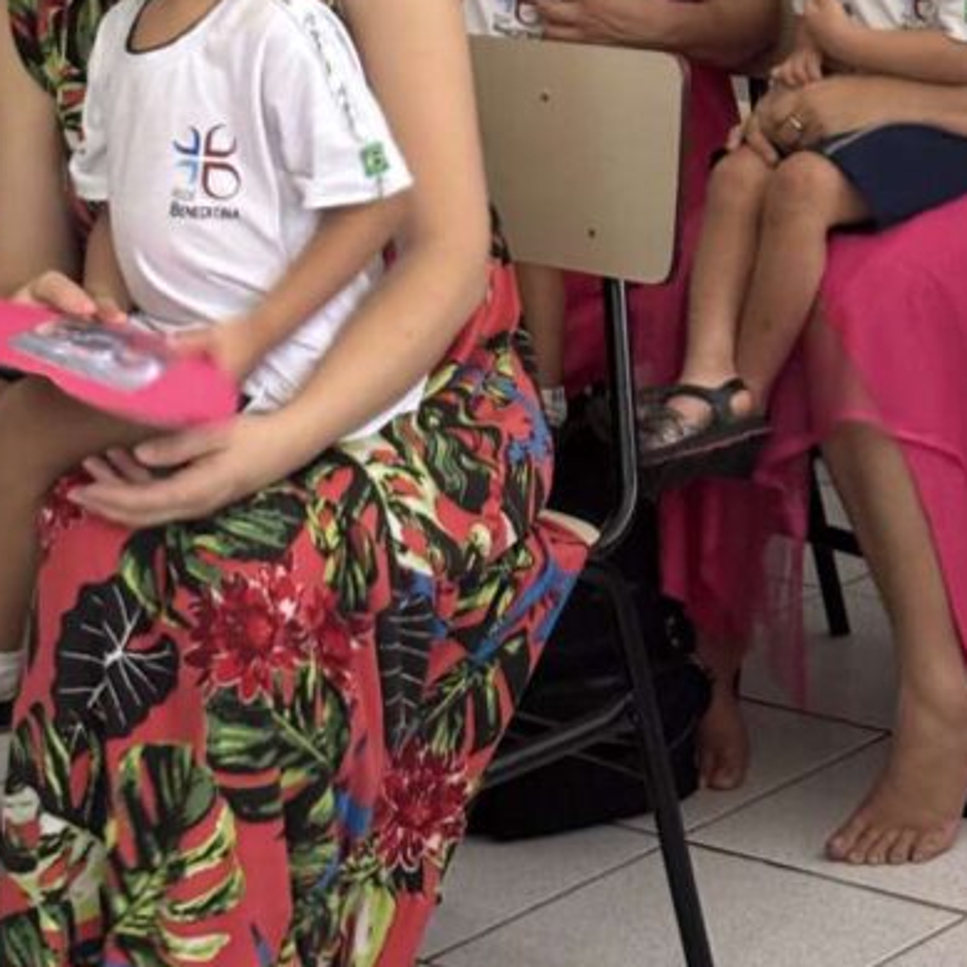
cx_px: 684
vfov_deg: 13.9
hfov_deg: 14.4
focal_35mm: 121
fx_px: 3824
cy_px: -266
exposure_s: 1/17
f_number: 1.6
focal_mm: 5.96
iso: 500
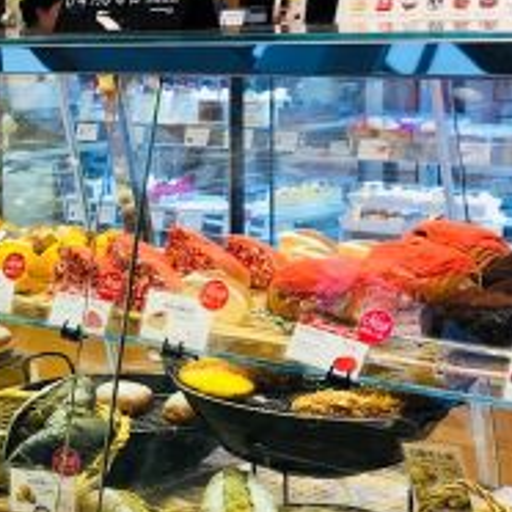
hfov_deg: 17.9
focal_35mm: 93
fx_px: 1556
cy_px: 194
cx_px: -85
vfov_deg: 18.7
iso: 25
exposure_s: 1/50
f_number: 1.8
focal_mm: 4
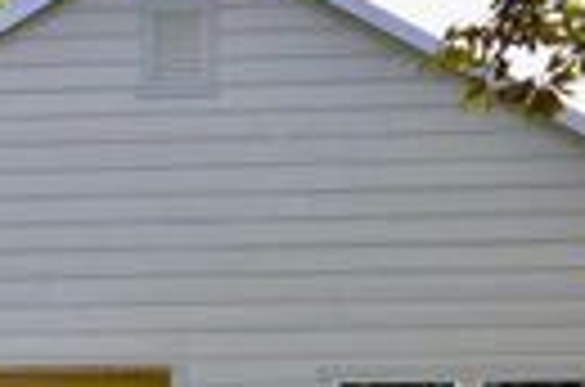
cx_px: 108
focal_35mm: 81
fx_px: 1313
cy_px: 536
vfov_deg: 15.7
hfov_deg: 24.7
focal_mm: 14
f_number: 5
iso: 100
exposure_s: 1/200
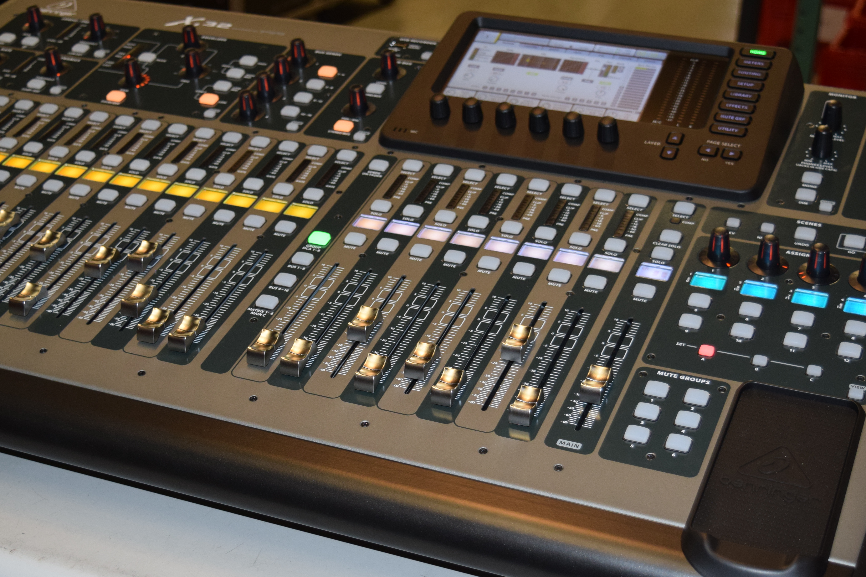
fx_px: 1509
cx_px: 388
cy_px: 321
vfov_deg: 21.7
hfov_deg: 32.0
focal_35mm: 63
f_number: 4.2
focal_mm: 29
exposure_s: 1/60
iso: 800
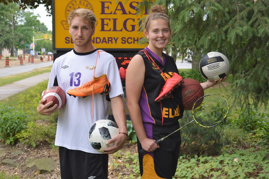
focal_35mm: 48
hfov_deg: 41.1
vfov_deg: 28.0
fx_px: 358
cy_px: 90
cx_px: 134
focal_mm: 32
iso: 100
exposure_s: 1/125
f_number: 4.8
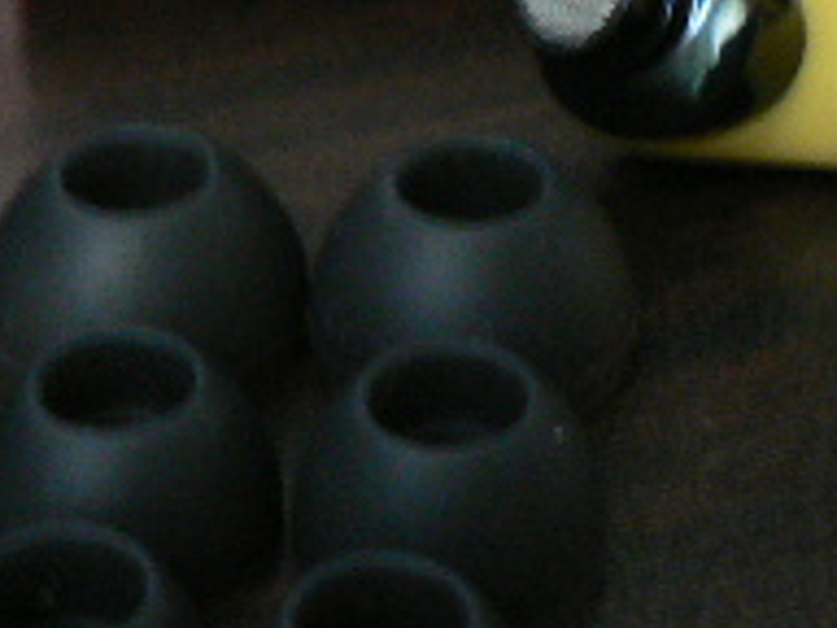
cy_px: 131
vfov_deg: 12.3
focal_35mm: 120
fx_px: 2902
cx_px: 484
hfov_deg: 16.4
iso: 200
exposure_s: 1/4
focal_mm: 6
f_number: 2.8
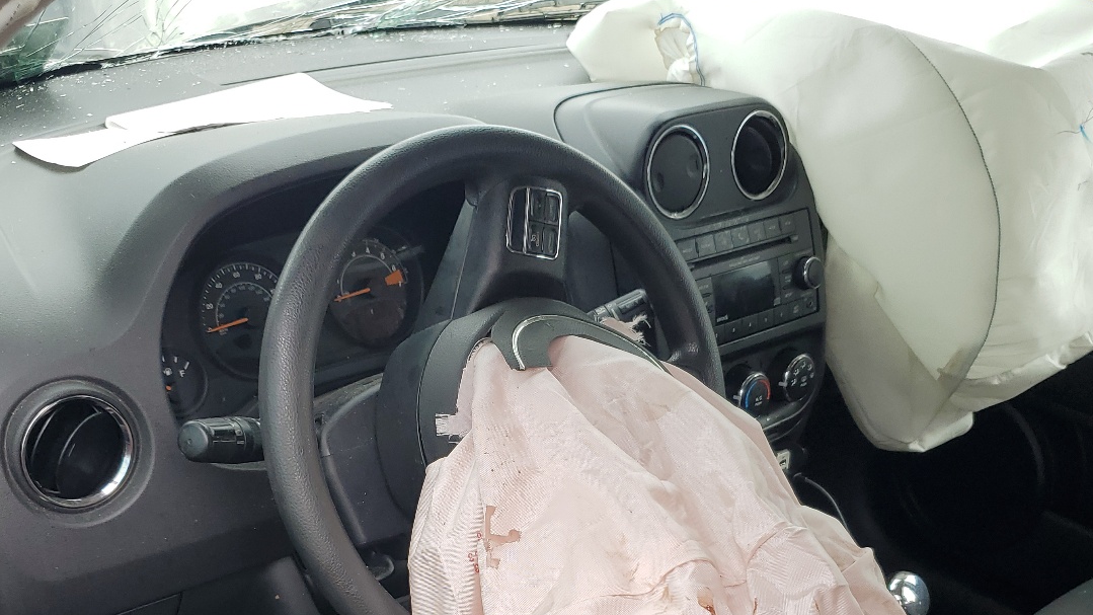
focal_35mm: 42
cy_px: 599
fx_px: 1217
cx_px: 519
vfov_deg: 27.0
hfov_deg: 48.3
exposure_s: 1/238
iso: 50
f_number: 1.5
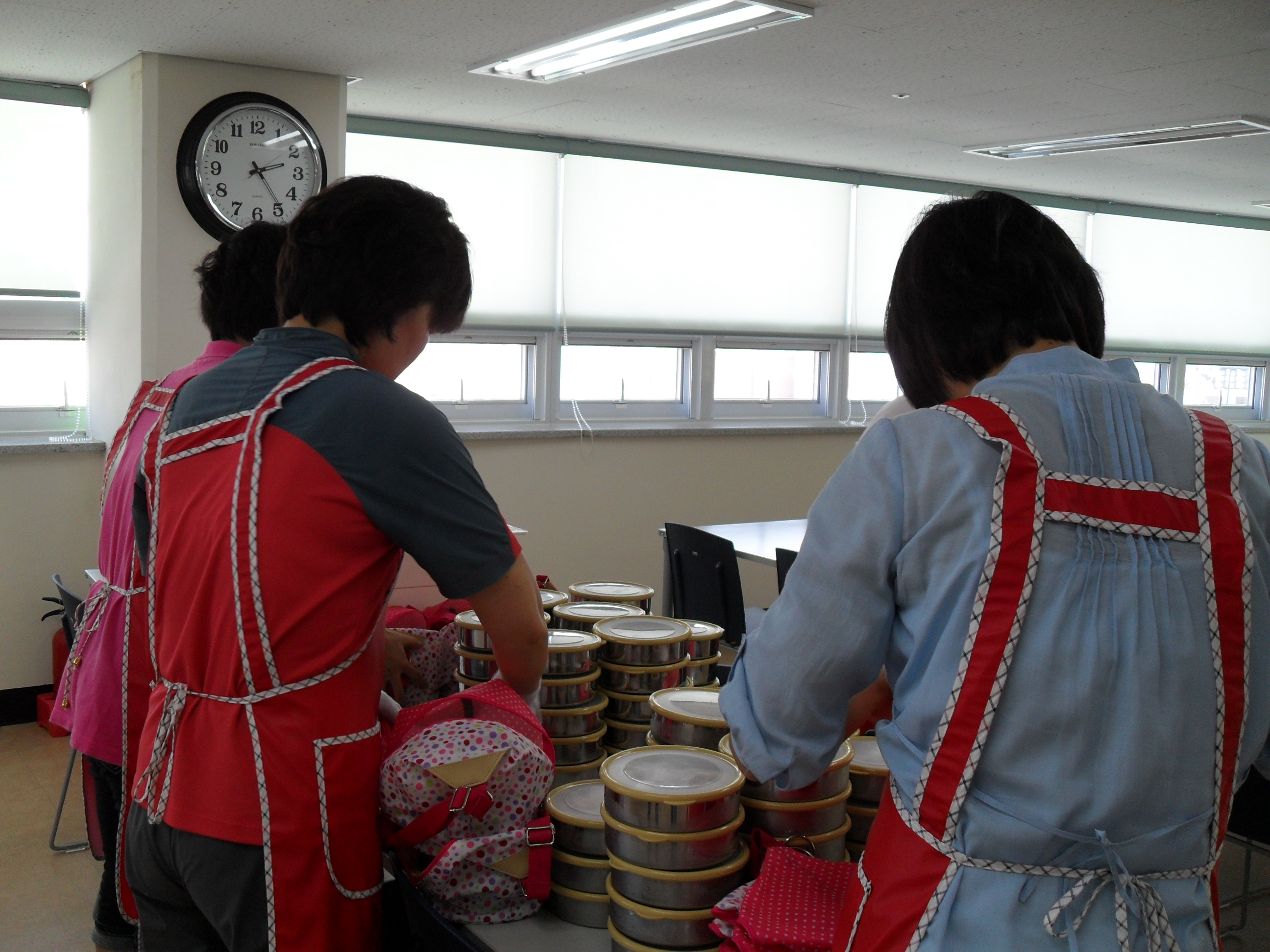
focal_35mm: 35
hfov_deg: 52.6
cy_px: 476
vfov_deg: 40.7
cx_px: 635
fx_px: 1284
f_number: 2.8
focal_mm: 6.2
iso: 120
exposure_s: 1/90
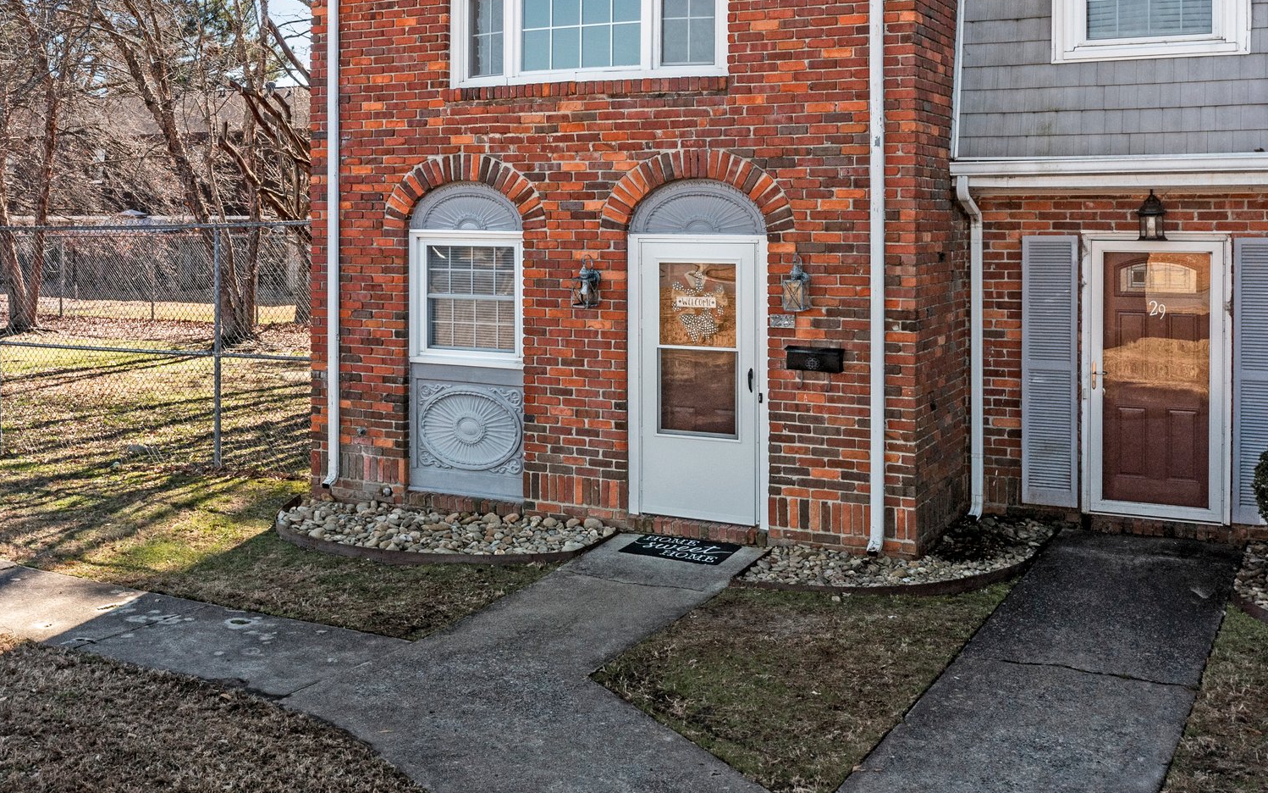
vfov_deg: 32.7
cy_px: 339
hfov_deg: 50.3
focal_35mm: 39
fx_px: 1348
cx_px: 577
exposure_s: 1/400
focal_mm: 10.26
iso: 100
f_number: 5.6
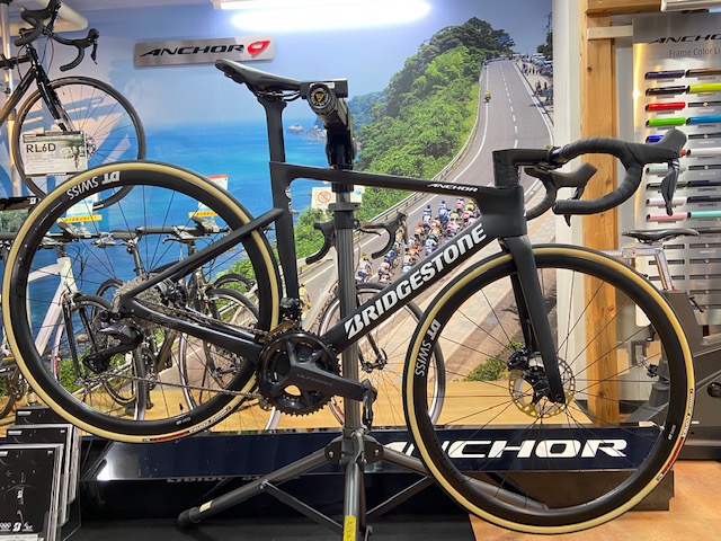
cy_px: 270
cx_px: 360
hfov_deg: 67.3
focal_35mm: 26
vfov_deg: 53.1
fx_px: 542
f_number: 1.8
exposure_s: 1/50
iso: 160
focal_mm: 4.25
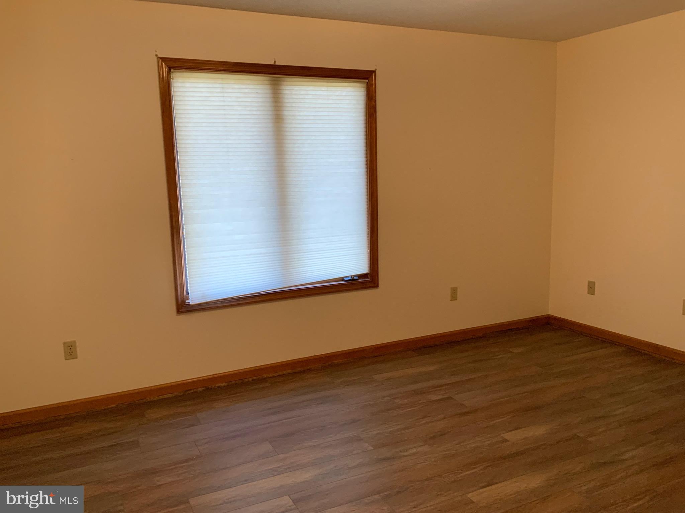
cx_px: 342
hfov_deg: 61.7
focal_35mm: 29
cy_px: 256
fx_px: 574
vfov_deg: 48.2
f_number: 1.8
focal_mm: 3
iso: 125
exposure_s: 1/60
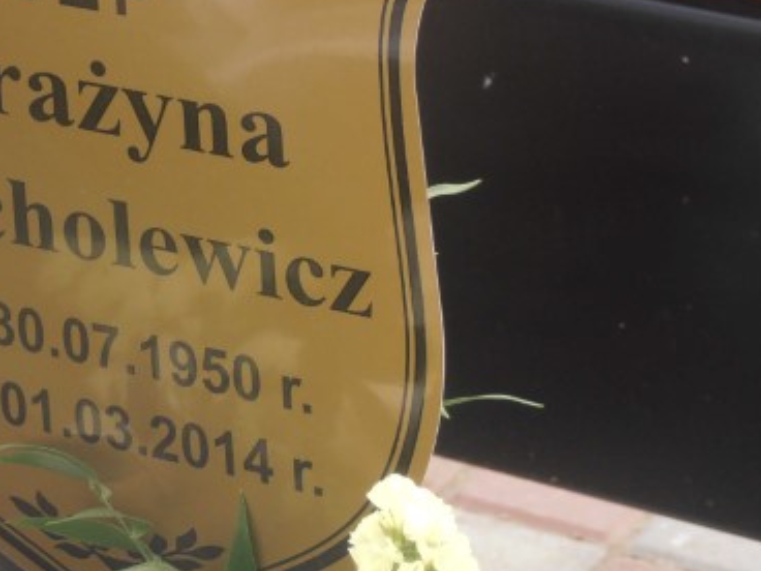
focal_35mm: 240
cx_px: 147
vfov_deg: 6.2
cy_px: 139
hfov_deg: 8.2
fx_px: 5276
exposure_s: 1/80
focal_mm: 24.39
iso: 100
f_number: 5.8
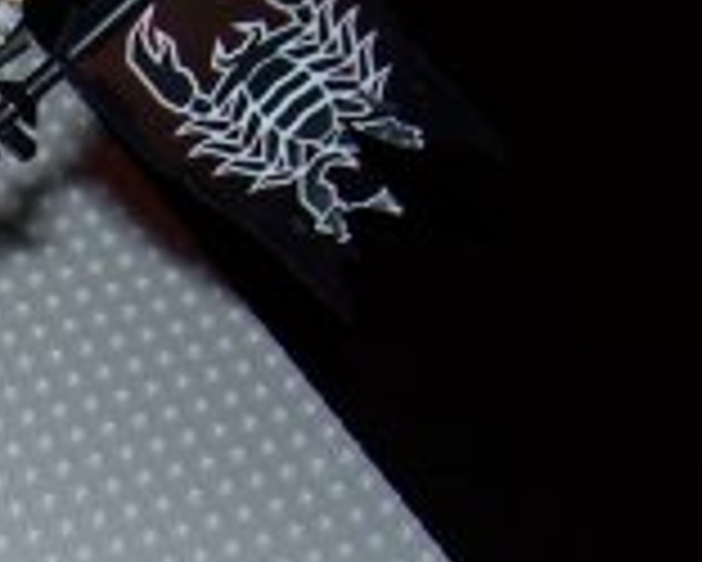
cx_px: -648
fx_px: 2827
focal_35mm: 136
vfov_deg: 11.2
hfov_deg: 12.6
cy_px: 638
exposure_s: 1/60
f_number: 2.7
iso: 80
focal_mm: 5.6
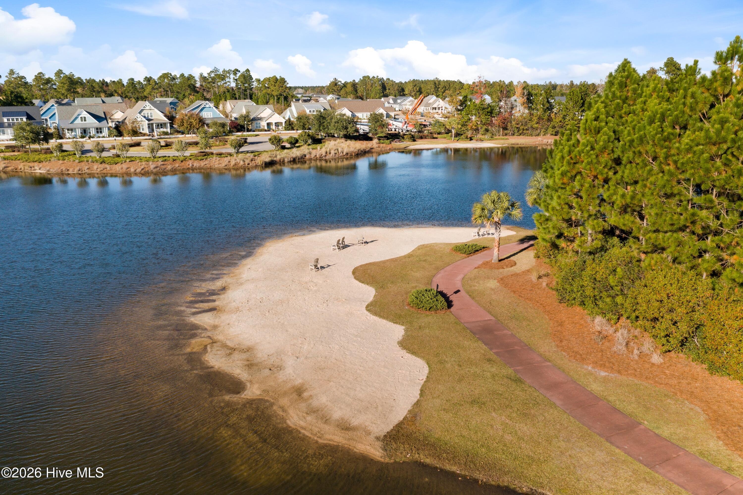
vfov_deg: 46.4
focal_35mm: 28
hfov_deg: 65.5
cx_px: 372
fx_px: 578
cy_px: 248
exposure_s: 1/160
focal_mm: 10.26
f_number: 4
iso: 100
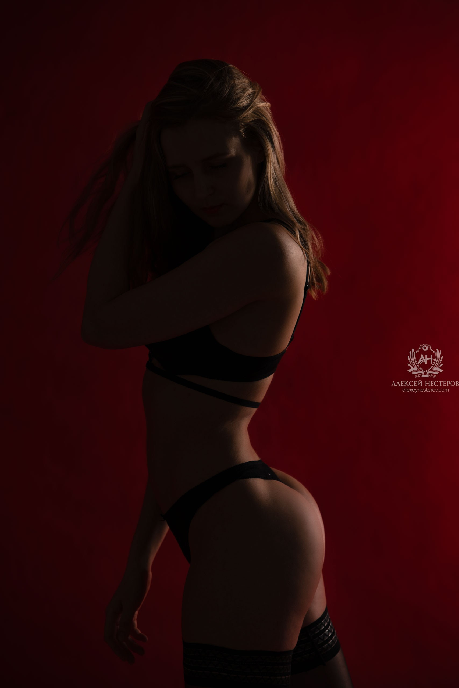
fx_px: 3824
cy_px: 344
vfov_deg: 10.3
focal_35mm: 200
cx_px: 230
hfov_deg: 6.9
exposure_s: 1/100
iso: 64
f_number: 5.6
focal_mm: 200
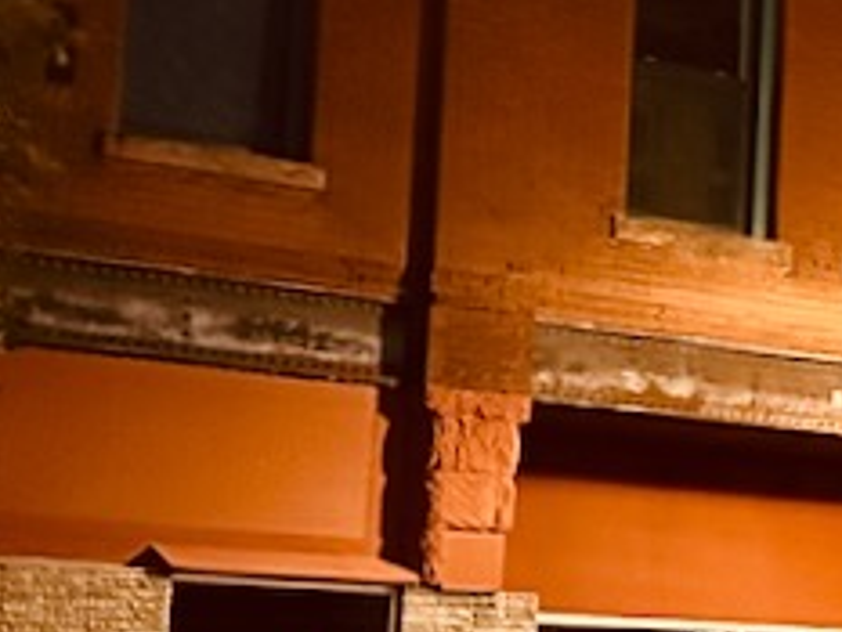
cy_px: 336
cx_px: 1951
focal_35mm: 132
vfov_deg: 11.2
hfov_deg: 12.2
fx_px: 3212
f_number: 1.78
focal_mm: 6.86
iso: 1250
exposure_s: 1/30
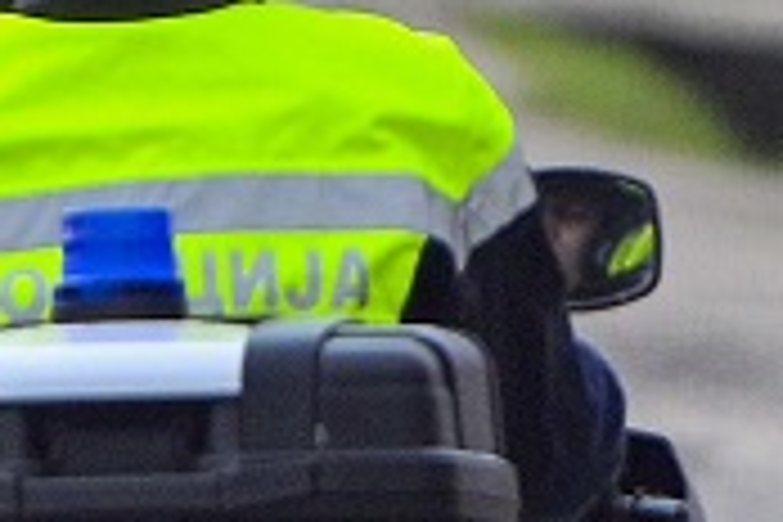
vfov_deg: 1.0
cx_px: 63
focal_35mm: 1378
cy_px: 662
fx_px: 29969
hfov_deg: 1.5
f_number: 2.8
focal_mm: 200
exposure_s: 1/5000
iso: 640
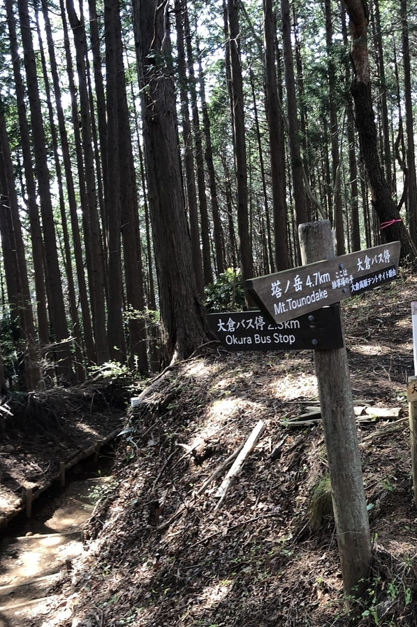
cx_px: 344
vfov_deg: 49.6
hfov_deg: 33.0
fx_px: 678
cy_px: 314
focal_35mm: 39
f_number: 1.8
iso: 25
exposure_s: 1/40
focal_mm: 3.99
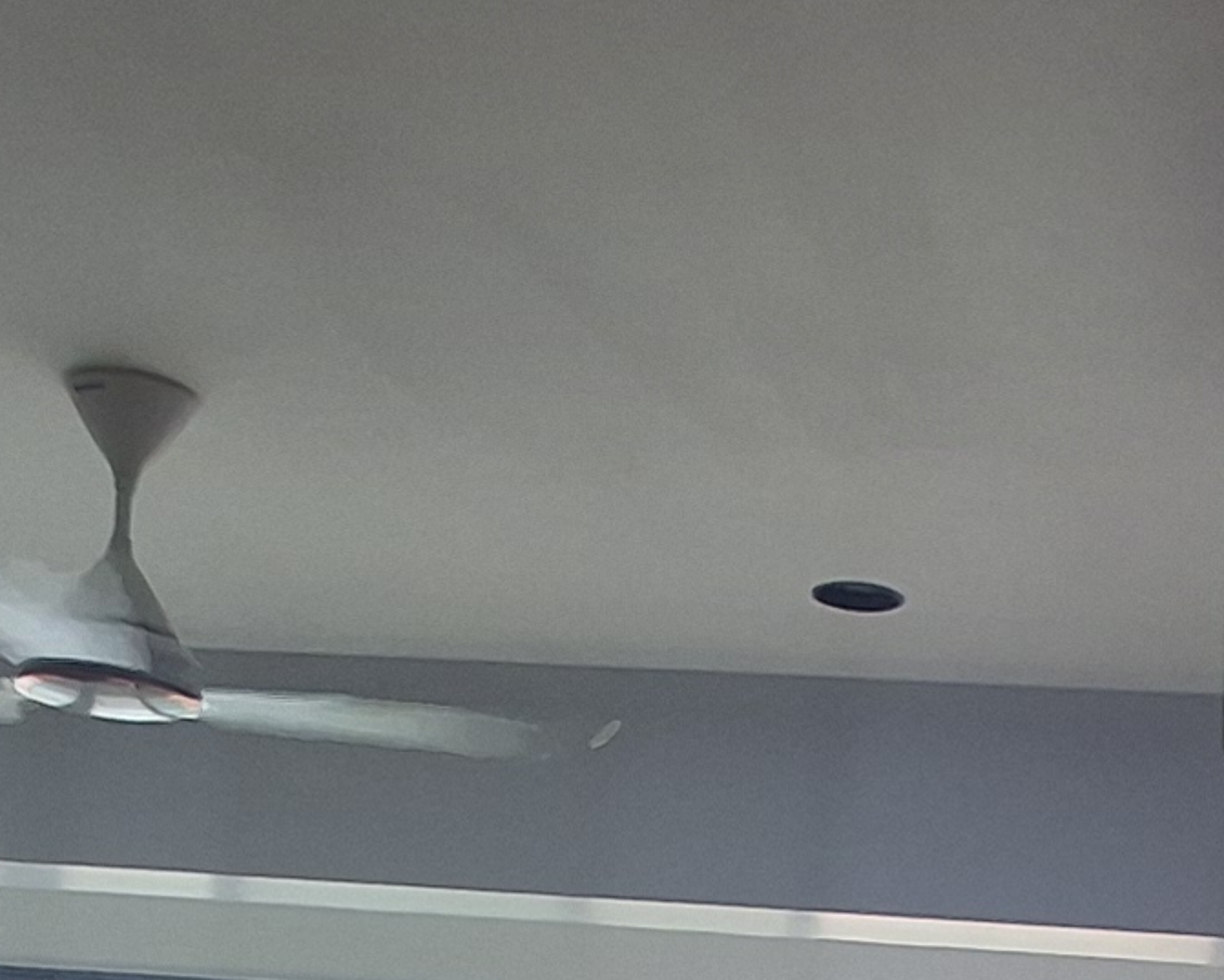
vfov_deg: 17.5
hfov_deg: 25.0
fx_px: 2754
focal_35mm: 76
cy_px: 1584
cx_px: 706
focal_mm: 1.64
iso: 40
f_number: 2.2
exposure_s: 1/50
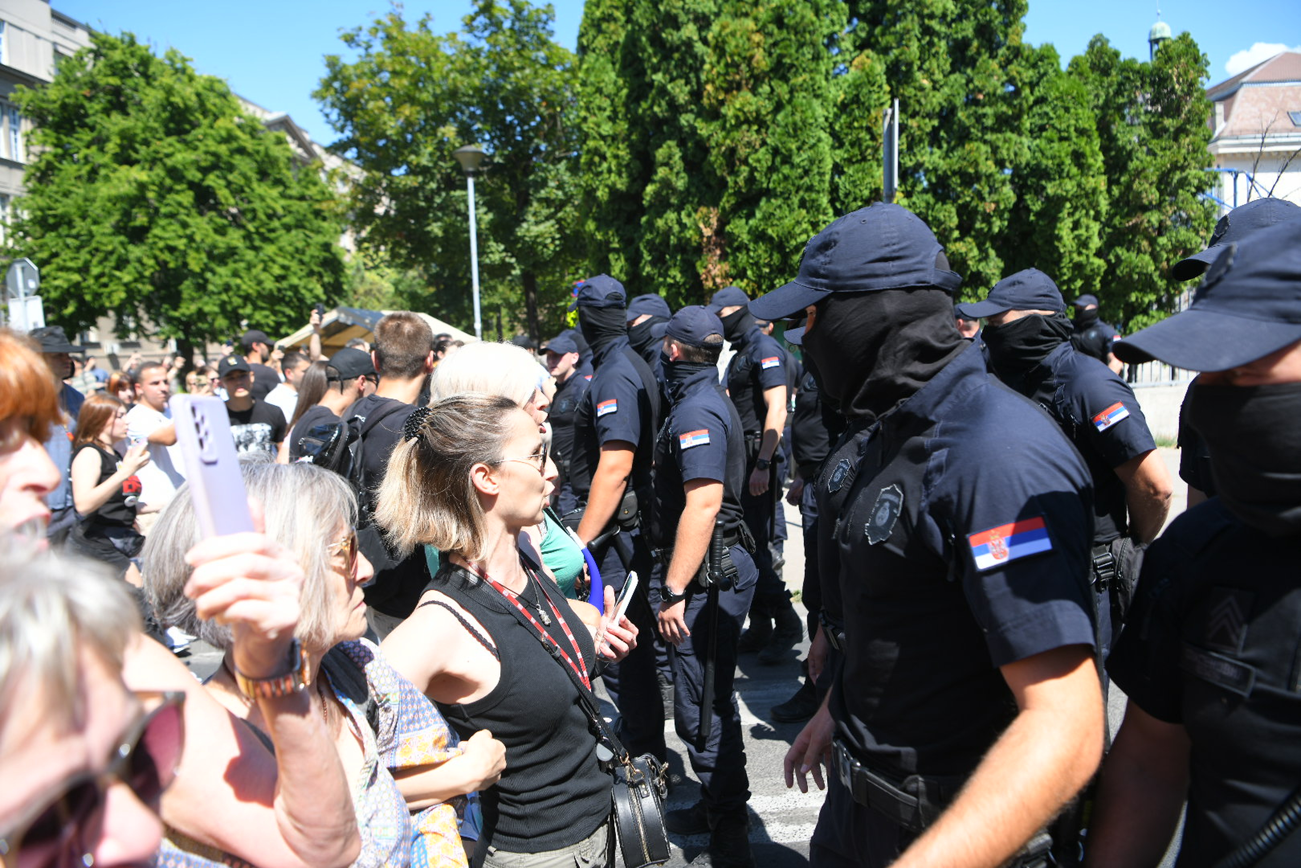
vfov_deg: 53.1
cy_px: 434
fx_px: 867
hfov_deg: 73.7
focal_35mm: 24
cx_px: 650
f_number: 4
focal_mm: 24
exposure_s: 1/800
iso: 200
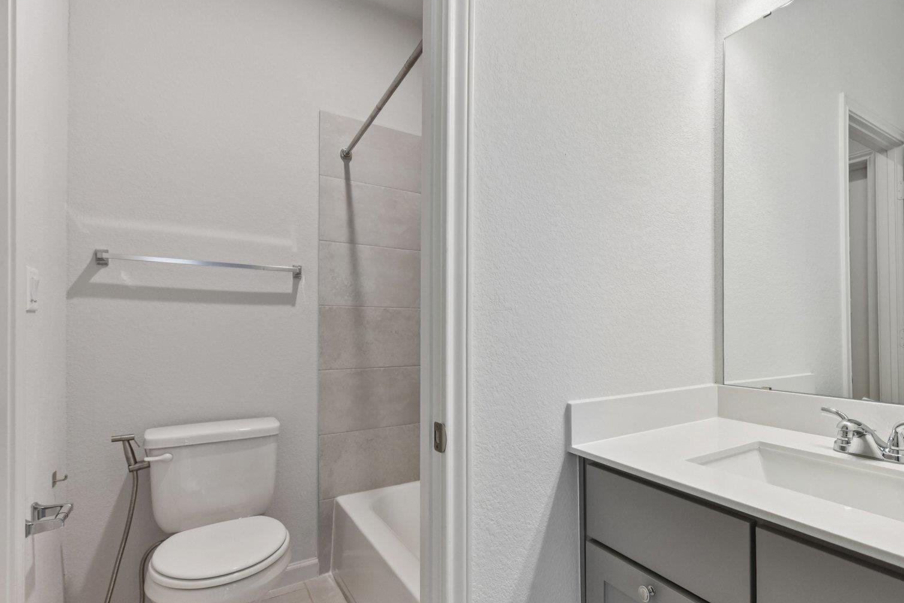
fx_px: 477
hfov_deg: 84.2
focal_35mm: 19
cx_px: 594
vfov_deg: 64.4
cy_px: 333
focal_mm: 14
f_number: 8
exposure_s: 1/60
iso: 800
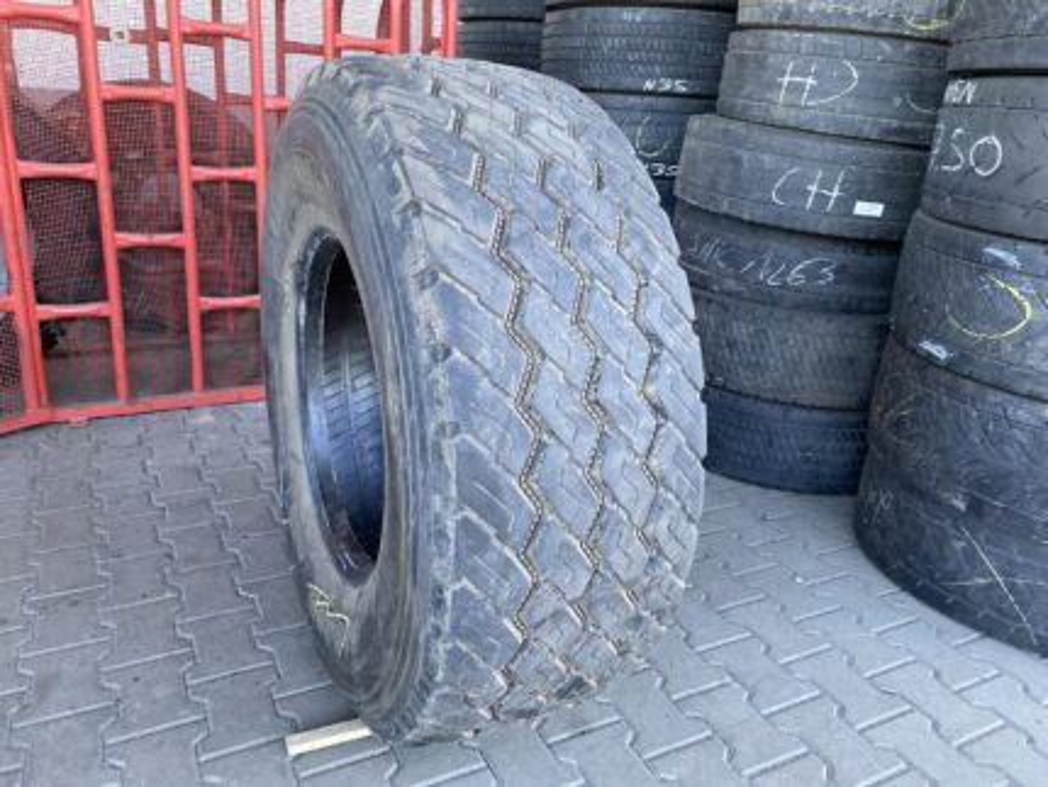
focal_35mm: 26
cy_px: 394
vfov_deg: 53.1
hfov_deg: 67.3
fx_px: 788
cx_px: 524
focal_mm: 4.25
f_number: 1.8
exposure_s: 1/121
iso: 100
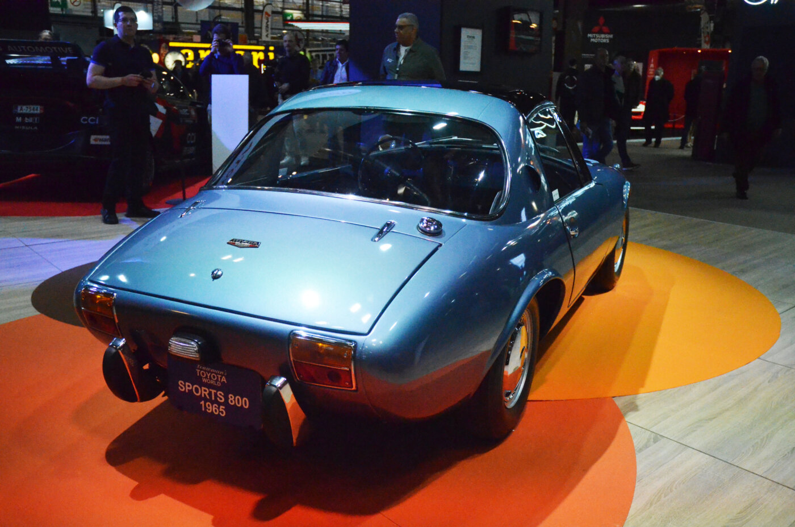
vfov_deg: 39.8
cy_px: 264
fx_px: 727
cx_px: 398
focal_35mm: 33
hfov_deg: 57.3
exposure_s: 1/2500
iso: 6400
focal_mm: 22
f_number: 3.5
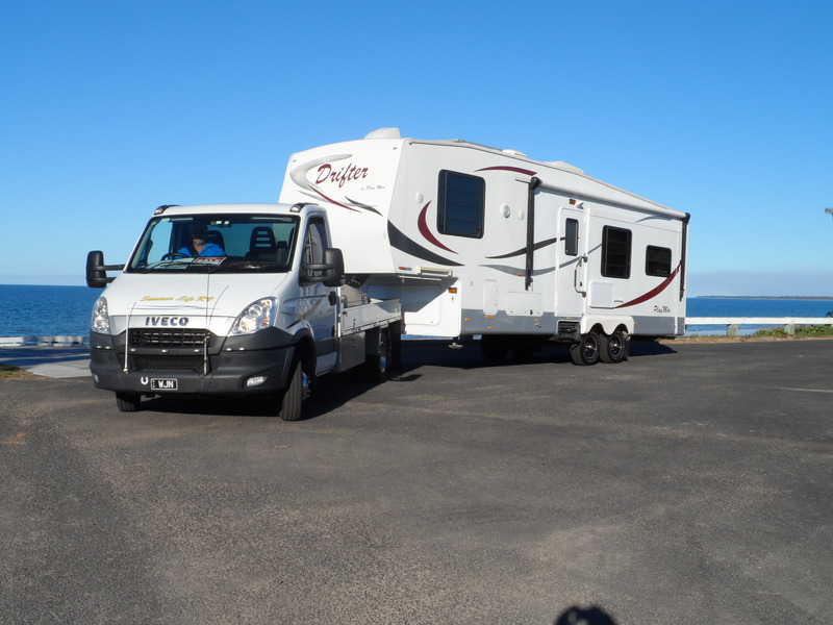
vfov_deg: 35.1
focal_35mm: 41
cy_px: 312
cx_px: 416
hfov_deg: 45.8
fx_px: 987
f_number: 5.2
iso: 80
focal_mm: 6.8
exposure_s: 1/500
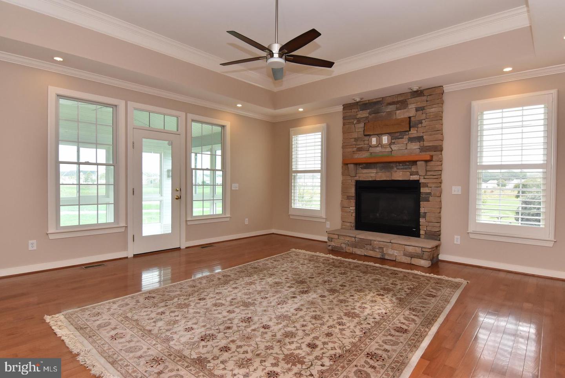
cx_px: 282
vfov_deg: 67.5
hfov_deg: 90.0
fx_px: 283
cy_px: 189
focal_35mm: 18
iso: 800
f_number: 9
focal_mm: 12
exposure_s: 1/100
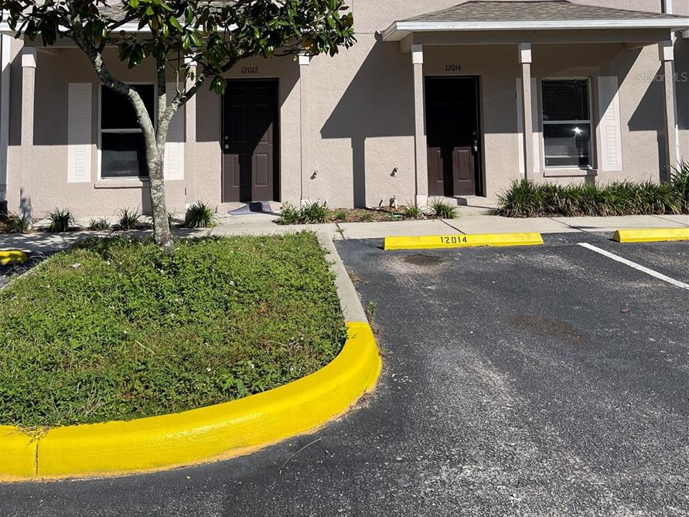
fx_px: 697
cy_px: 77
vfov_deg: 38.6
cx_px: 342
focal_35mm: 35
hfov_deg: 52.6
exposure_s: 1/5917
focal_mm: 5.1
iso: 50
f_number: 1.6
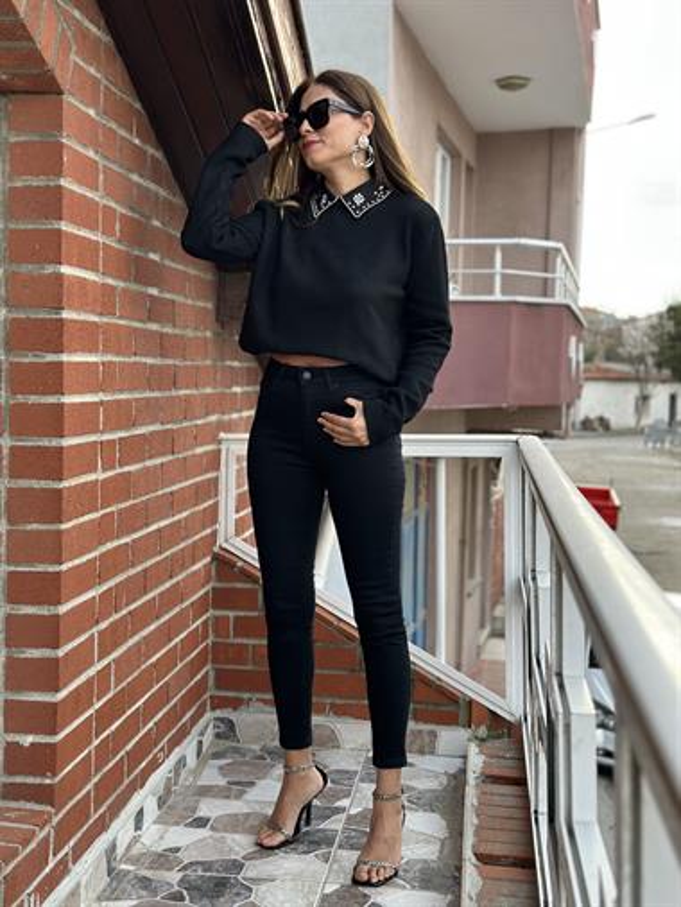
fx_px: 1258
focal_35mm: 48
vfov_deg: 39.6
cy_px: 454
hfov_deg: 30.3
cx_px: 340
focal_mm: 6.86
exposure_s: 1/356
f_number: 1.78
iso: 80
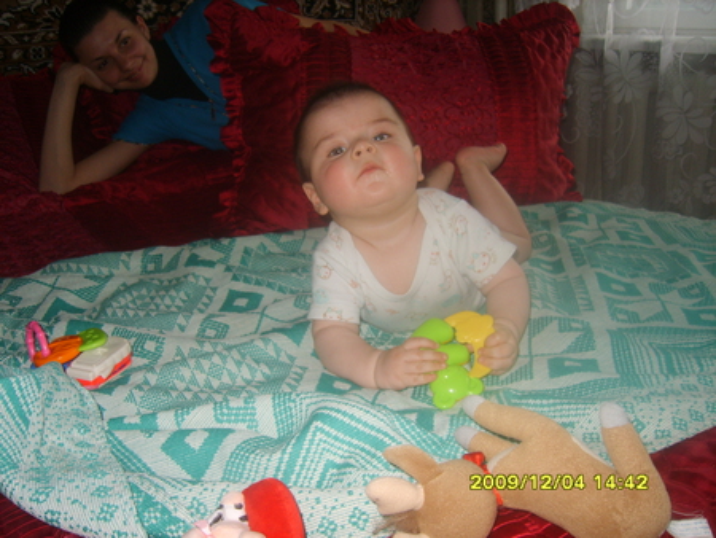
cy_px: 269
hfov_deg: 52.6
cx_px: 358
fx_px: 724
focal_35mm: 35
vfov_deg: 40.7
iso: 100
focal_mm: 7.4
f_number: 2.8
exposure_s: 1/30
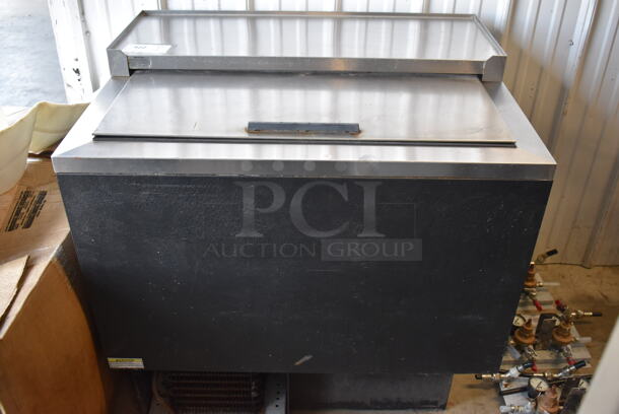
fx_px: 594
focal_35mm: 34
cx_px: 310
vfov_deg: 38.4
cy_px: 207
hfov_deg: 55.1
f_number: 3.8
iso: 1400
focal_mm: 23
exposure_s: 1/125
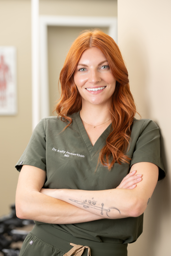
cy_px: 128
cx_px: 86
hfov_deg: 12.5
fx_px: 784
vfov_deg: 18.6
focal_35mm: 110
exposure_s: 1/125
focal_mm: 110
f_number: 4
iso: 400
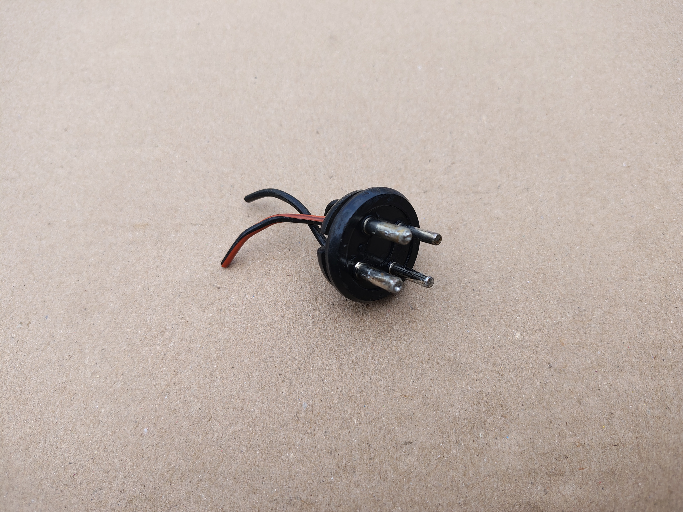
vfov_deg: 56.8
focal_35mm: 24
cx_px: 342
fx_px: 474
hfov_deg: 71.6
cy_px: 256
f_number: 1.8
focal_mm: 5.56
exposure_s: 1/669
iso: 100
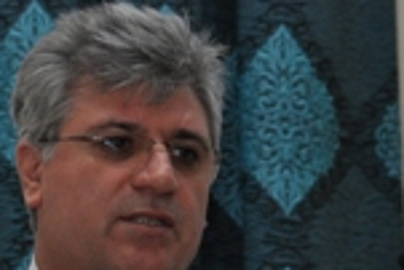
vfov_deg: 3.6
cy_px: 254
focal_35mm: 382
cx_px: 198
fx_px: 4291
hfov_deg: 5.4
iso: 800
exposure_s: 1/60
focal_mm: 86
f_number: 5.6
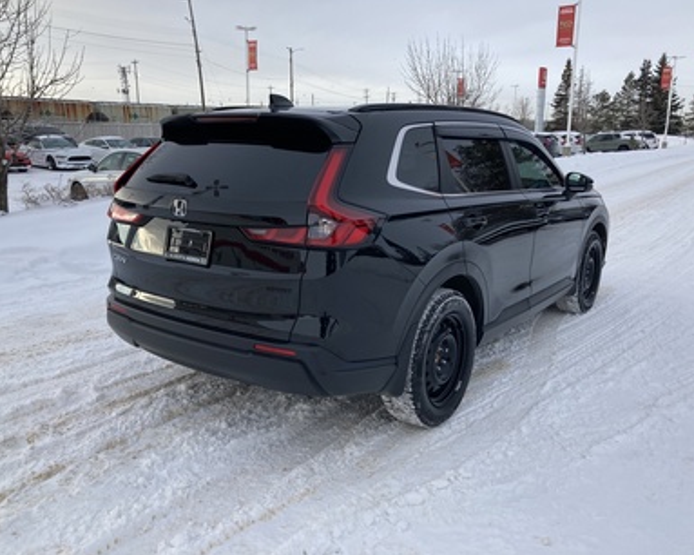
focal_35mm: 30
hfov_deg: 58.8
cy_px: 271
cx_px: 350
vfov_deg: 48.5
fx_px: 616
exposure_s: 1/540
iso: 20
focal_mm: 3.99
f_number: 1.8
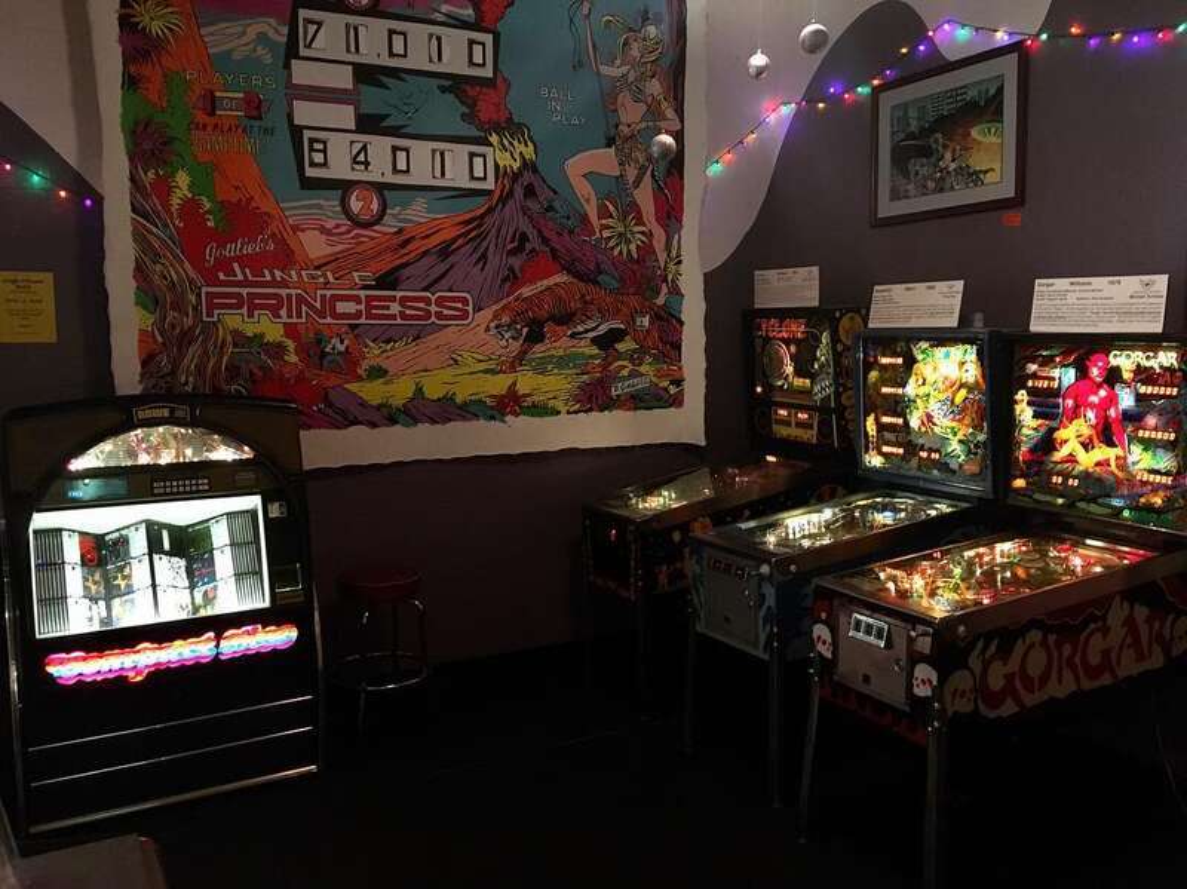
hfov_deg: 61.7
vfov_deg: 48.2
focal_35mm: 29
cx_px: 594
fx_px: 994
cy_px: 444
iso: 320
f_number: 2.2
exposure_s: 1/15
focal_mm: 4.15
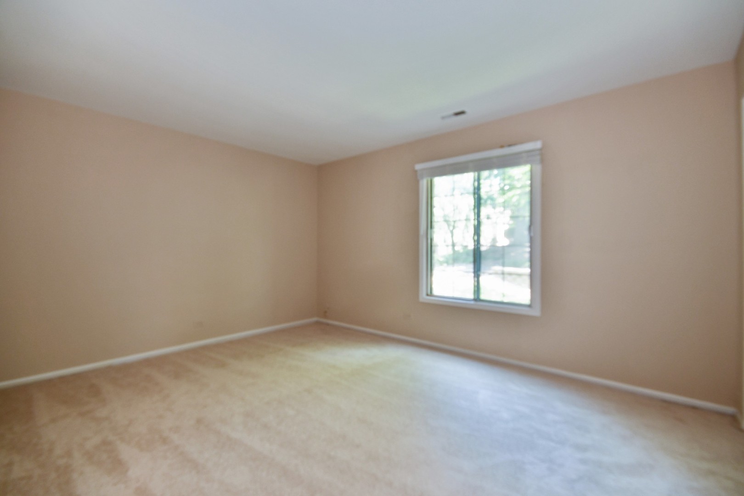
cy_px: 248
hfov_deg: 100.4
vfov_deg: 77.3
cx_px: 372
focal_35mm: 15
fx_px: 310
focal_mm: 10
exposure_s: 1/4
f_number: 9
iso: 200
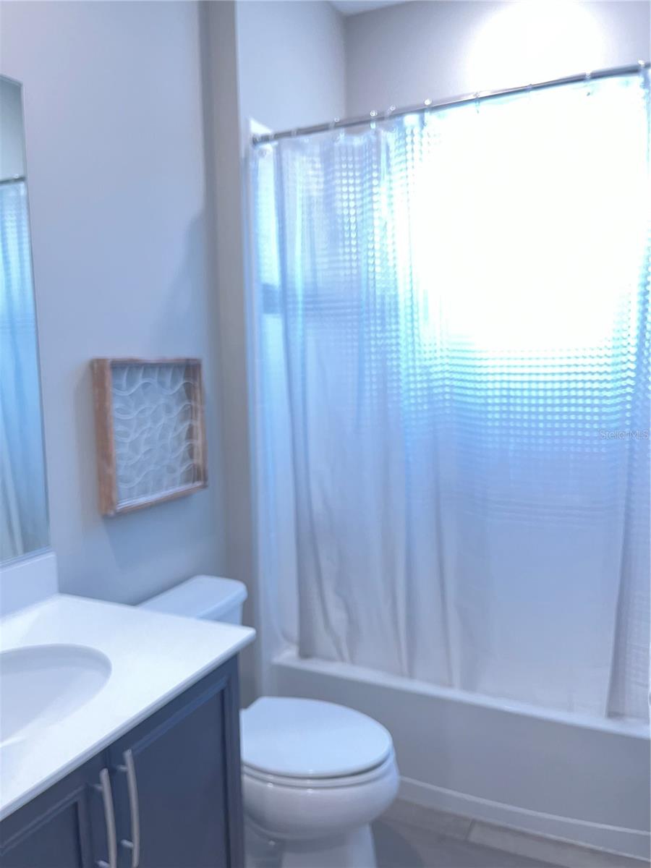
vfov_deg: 67.3
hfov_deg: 53.1
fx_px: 652
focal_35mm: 26
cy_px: 434
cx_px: 326
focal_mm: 5.1
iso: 640
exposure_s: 1/40
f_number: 1.6
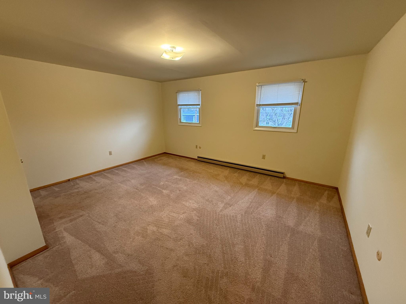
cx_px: 203
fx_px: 164
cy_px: 152
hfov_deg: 102.1
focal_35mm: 14
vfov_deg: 85.7
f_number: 2.2
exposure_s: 1/60
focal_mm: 2.22
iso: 400
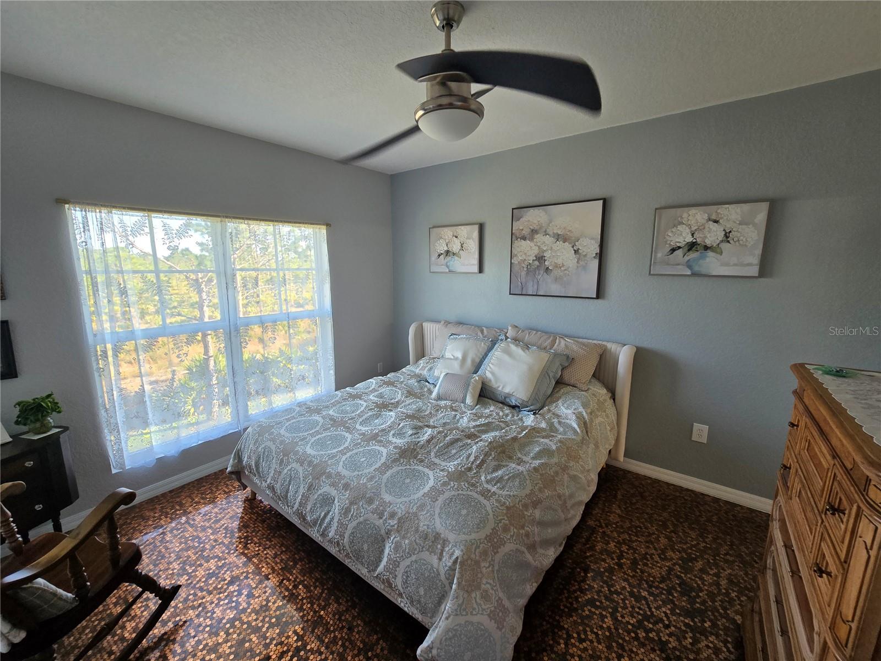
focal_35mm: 13
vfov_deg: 89.9
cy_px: 330
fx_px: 331
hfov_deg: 106.2
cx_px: 440
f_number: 2.2
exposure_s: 1/60
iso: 64
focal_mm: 2.2
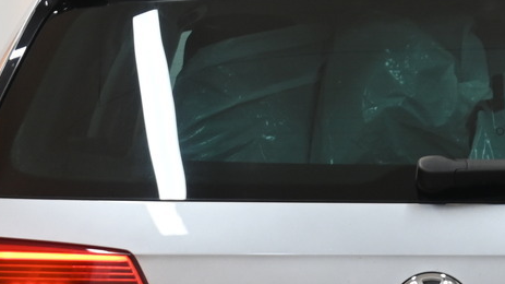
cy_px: 324
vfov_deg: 7.2
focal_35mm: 168
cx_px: 449
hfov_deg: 12.7
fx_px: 2245
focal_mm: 30.5
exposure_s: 1/30
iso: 400
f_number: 4.8
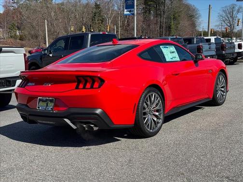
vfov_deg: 30.3
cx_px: 122
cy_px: 91
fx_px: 337
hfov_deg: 39.7
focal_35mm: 48
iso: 64
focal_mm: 6.76
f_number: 1.78
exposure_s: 1/4049
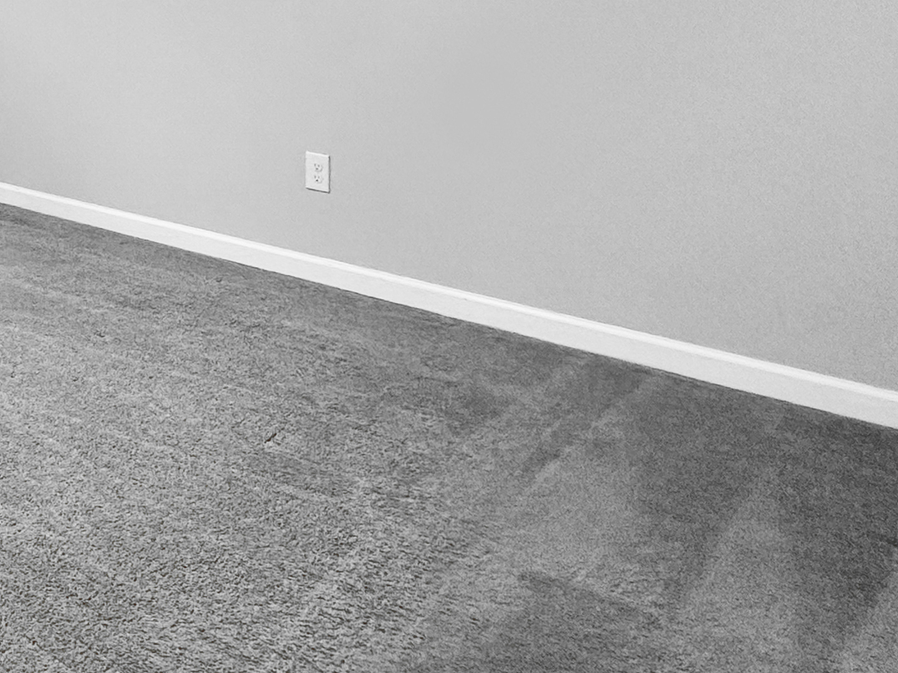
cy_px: -76
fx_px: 1038
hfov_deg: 37.9
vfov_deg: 31.6
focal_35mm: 40
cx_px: -118
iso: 160
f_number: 2.2
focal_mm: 2.22
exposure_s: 1/60
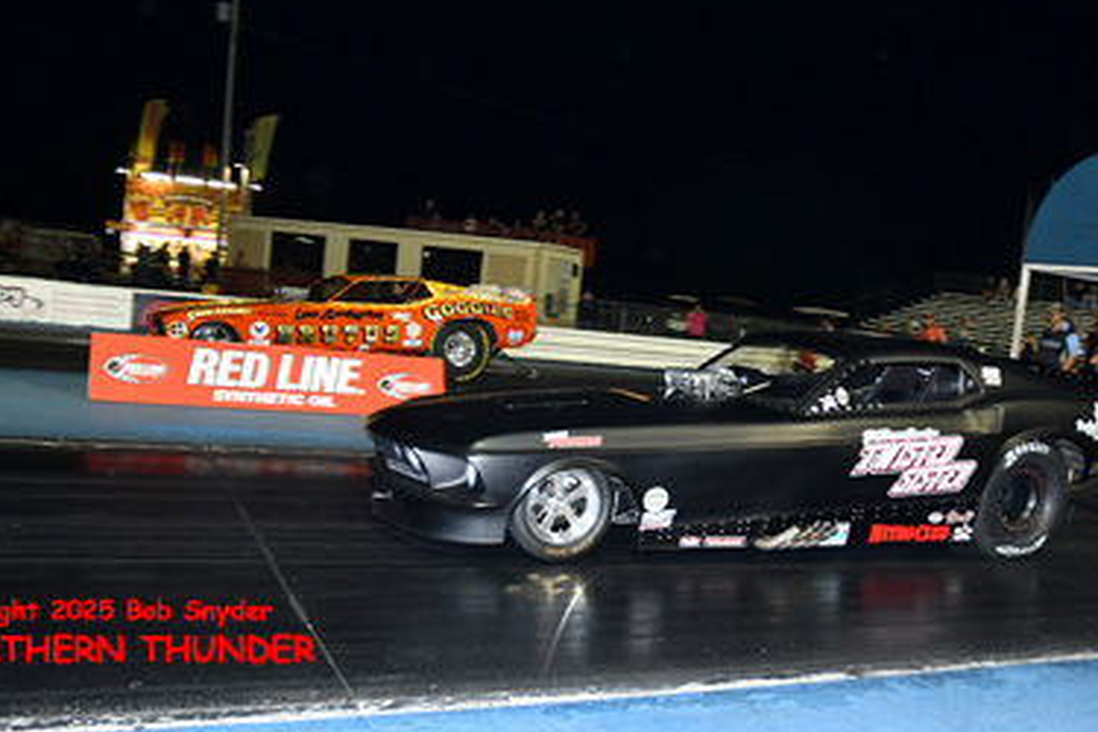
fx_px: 976
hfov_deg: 58.4
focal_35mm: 32
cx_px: 635
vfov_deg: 41.1
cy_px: 404
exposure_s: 1/250
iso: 800
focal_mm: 16
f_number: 3.2
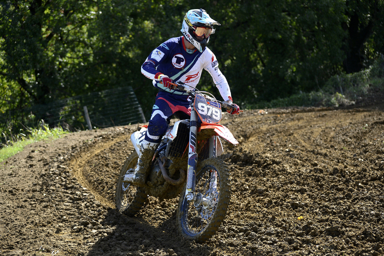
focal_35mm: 70
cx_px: 192
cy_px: 128
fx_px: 747
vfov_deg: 19.5
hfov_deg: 28.8
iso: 800
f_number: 4.5
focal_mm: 70
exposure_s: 1/2000
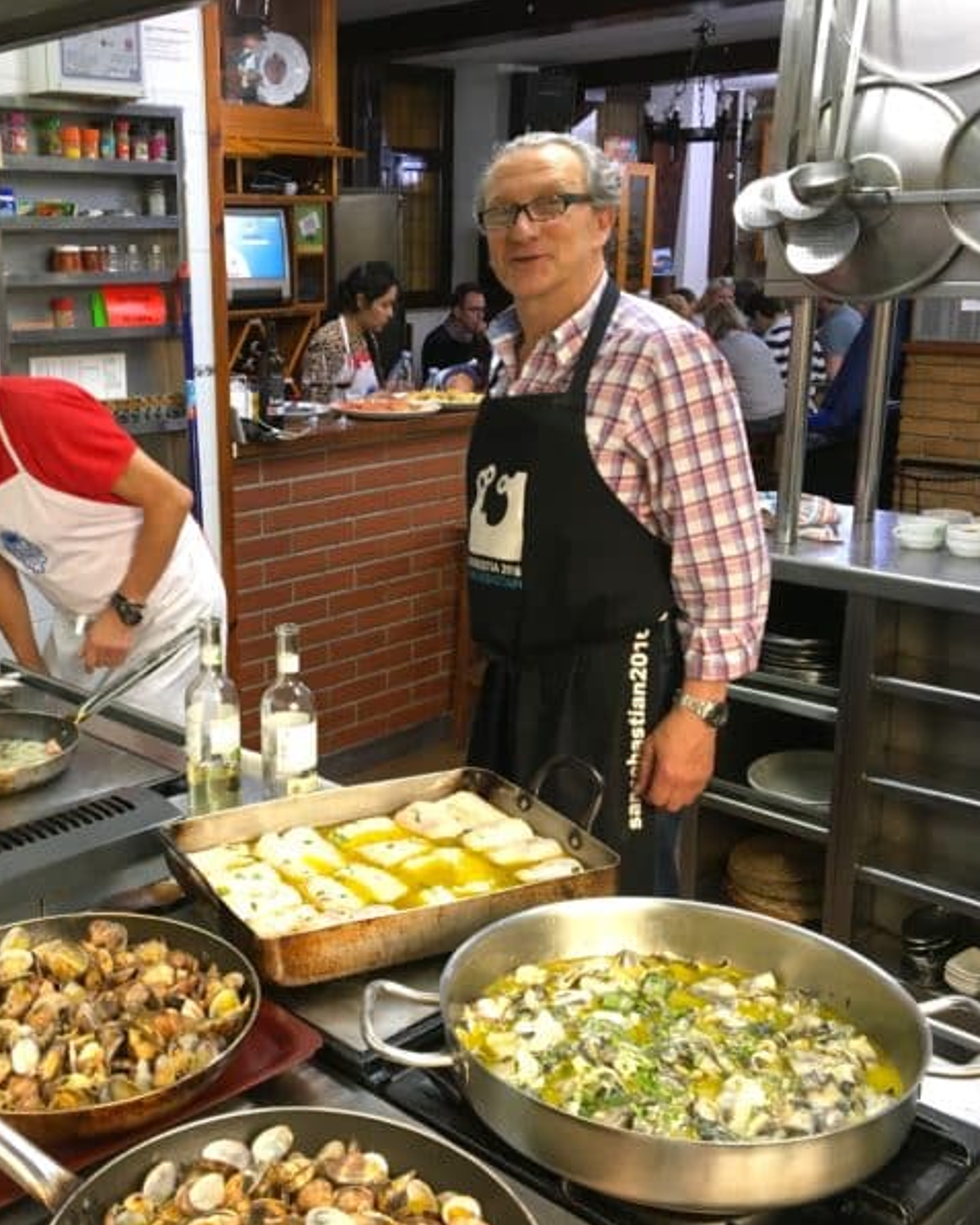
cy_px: 615
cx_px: 308
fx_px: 1377
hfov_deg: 38.6
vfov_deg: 47.9
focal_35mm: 38
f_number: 2.2
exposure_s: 1/33
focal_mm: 4.15
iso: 125
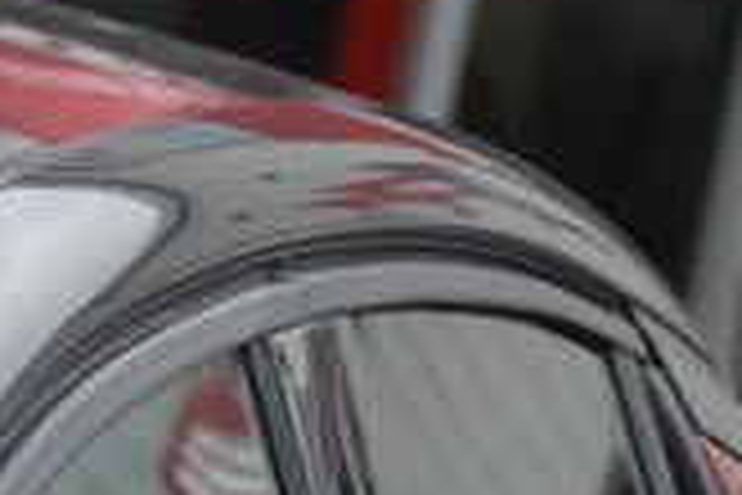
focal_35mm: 558
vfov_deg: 2.4
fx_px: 11500
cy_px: 1397
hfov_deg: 3.7
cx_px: -517
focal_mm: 60
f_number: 5.3
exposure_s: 1/400
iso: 400
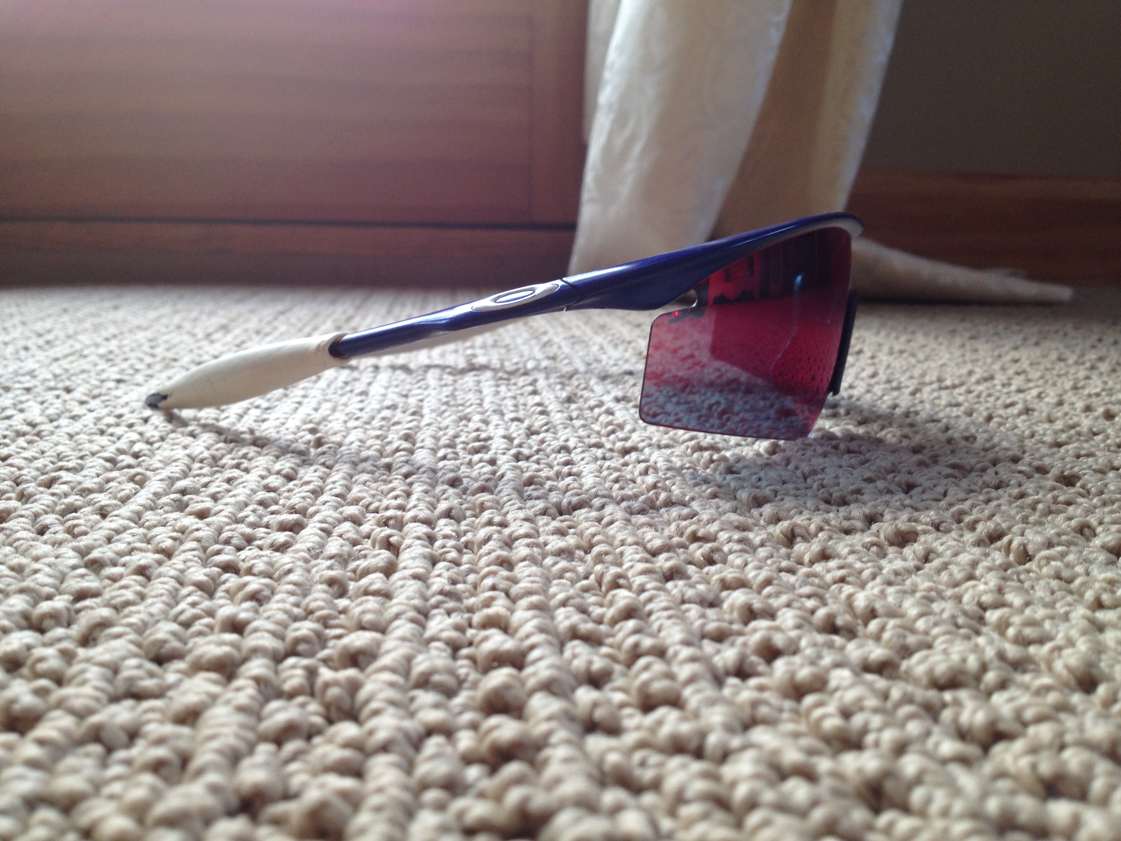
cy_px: 420
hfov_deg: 52.6
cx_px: 560
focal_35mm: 35
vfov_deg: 40.7
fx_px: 1133
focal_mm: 4.28
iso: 64
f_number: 2.4
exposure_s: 1/20
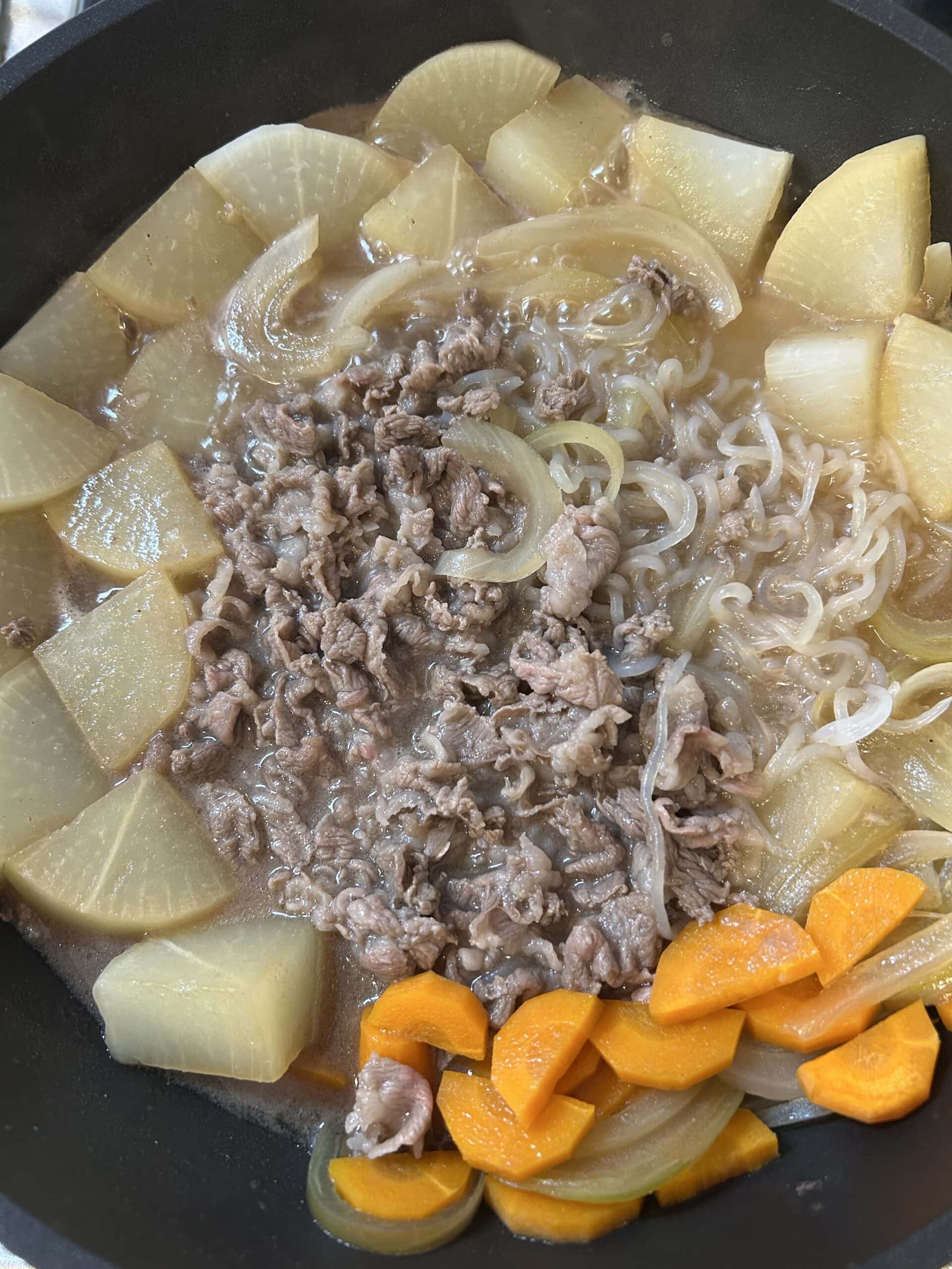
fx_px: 953
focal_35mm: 26
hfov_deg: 53.1
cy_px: 634
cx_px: 476
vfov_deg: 67.3
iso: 160
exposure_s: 1/50
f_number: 1.5
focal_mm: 5.7
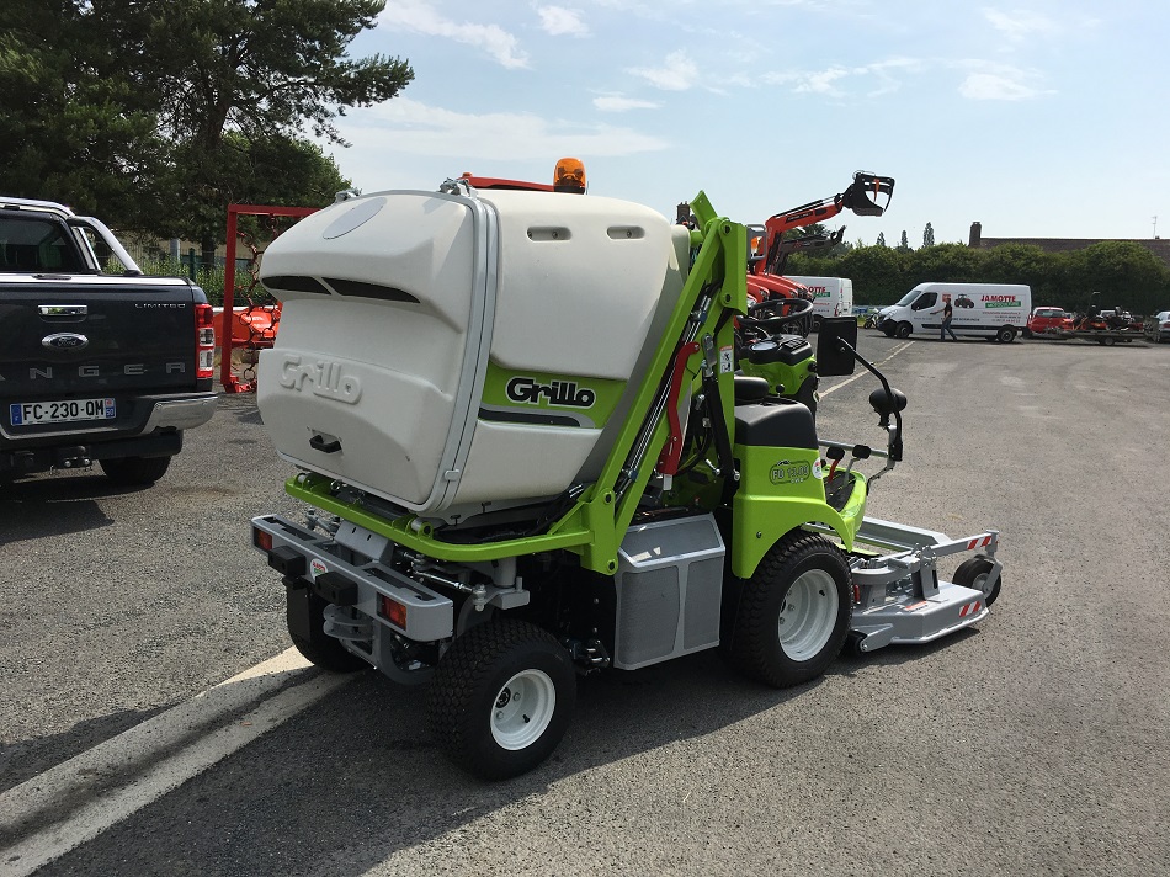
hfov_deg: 61.7
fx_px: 980
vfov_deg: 48.2
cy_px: 438
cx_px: 585
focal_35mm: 29
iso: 25
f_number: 2.2
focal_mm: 4.15
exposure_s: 1/2747
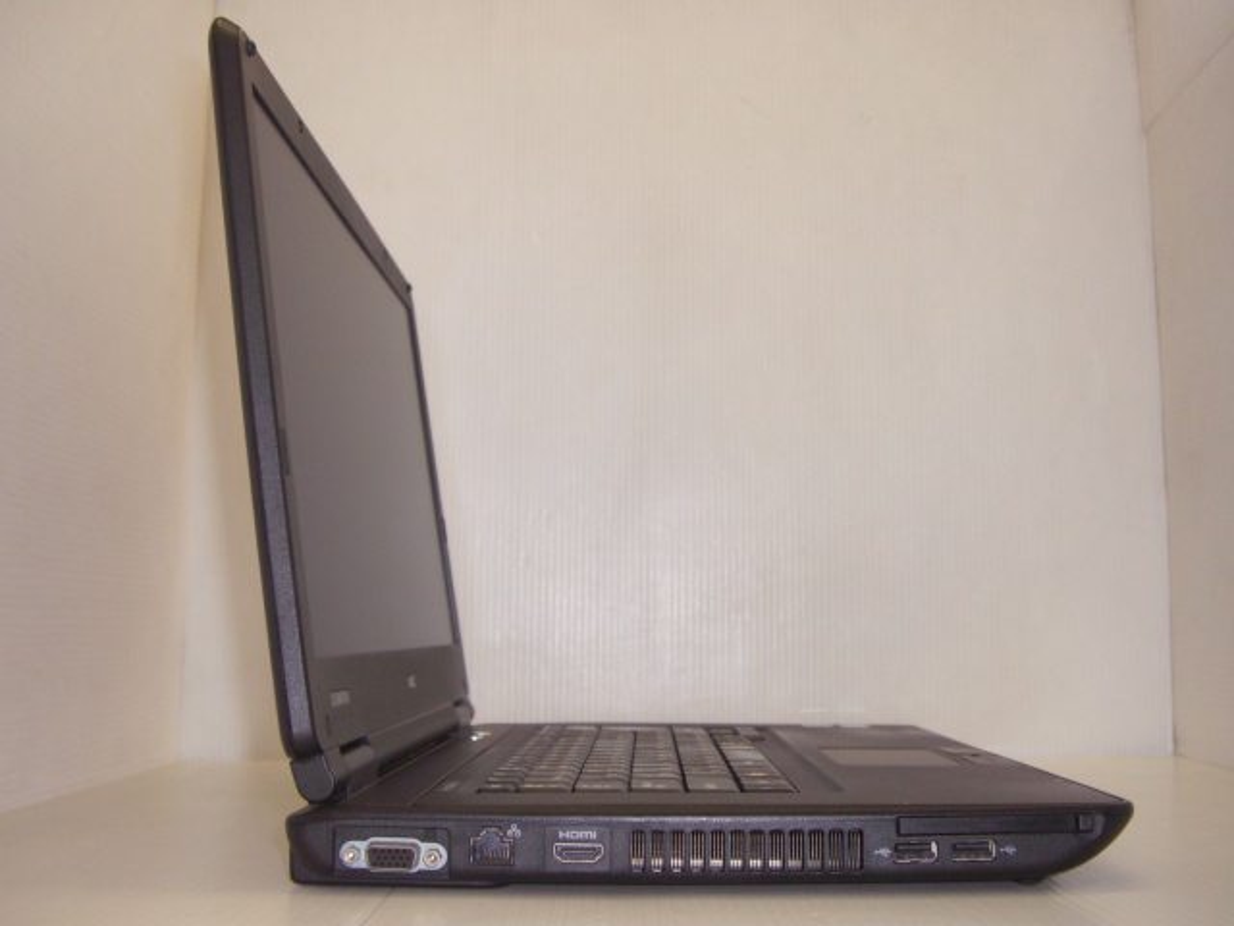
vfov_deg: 37.7
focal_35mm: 38
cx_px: 617
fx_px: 1355
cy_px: 463
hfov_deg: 49.0
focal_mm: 7.9
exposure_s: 1/160
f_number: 2.8
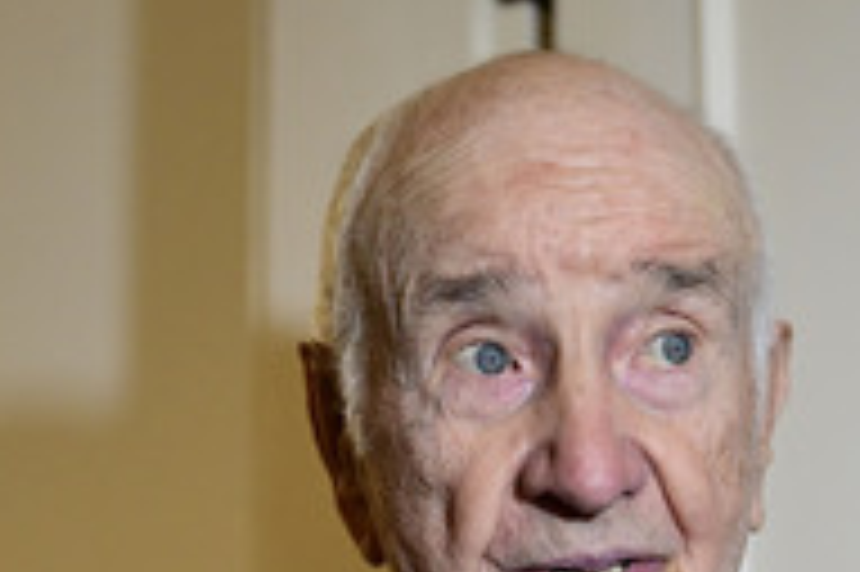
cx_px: 565
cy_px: 586
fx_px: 2769
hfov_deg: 17.6
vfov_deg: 11.7
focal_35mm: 116
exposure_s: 1/400
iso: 4000
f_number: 2.8
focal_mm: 49
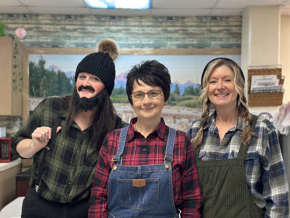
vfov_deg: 30.3
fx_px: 402
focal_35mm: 48
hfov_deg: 39.7
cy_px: 109
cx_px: 145
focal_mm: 6.86
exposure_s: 1/60
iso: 125
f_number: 1.78
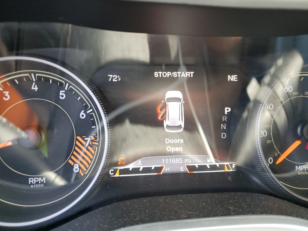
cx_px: 154
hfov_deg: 67.3
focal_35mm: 26
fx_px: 231
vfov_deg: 53.1
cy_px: 116
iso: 91
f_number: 1.5
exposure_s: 1/120
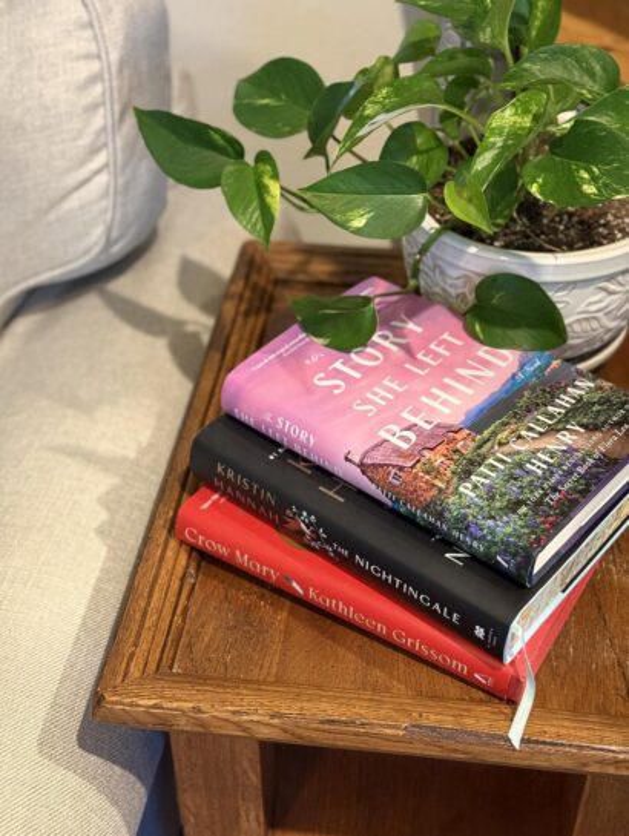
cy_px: 418
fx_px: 1161
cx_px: 314
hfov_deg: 30.3
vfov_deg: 39.6
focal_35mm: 48
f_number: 1.78
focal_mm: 6.76
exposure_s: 1/40
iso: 500
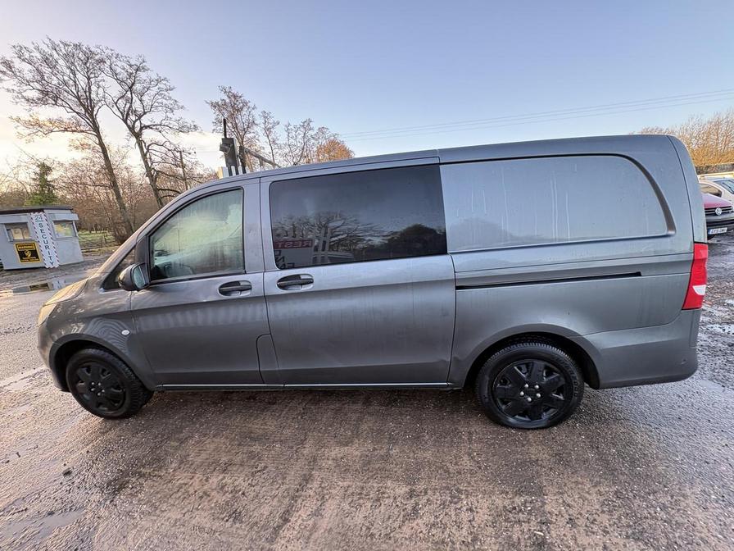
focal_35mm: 14
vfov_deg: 85.7
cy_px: 276
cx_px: 367
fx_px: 297
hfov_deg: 102.1
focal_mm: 2.22
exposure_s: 1/99
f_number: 2.2
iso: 100
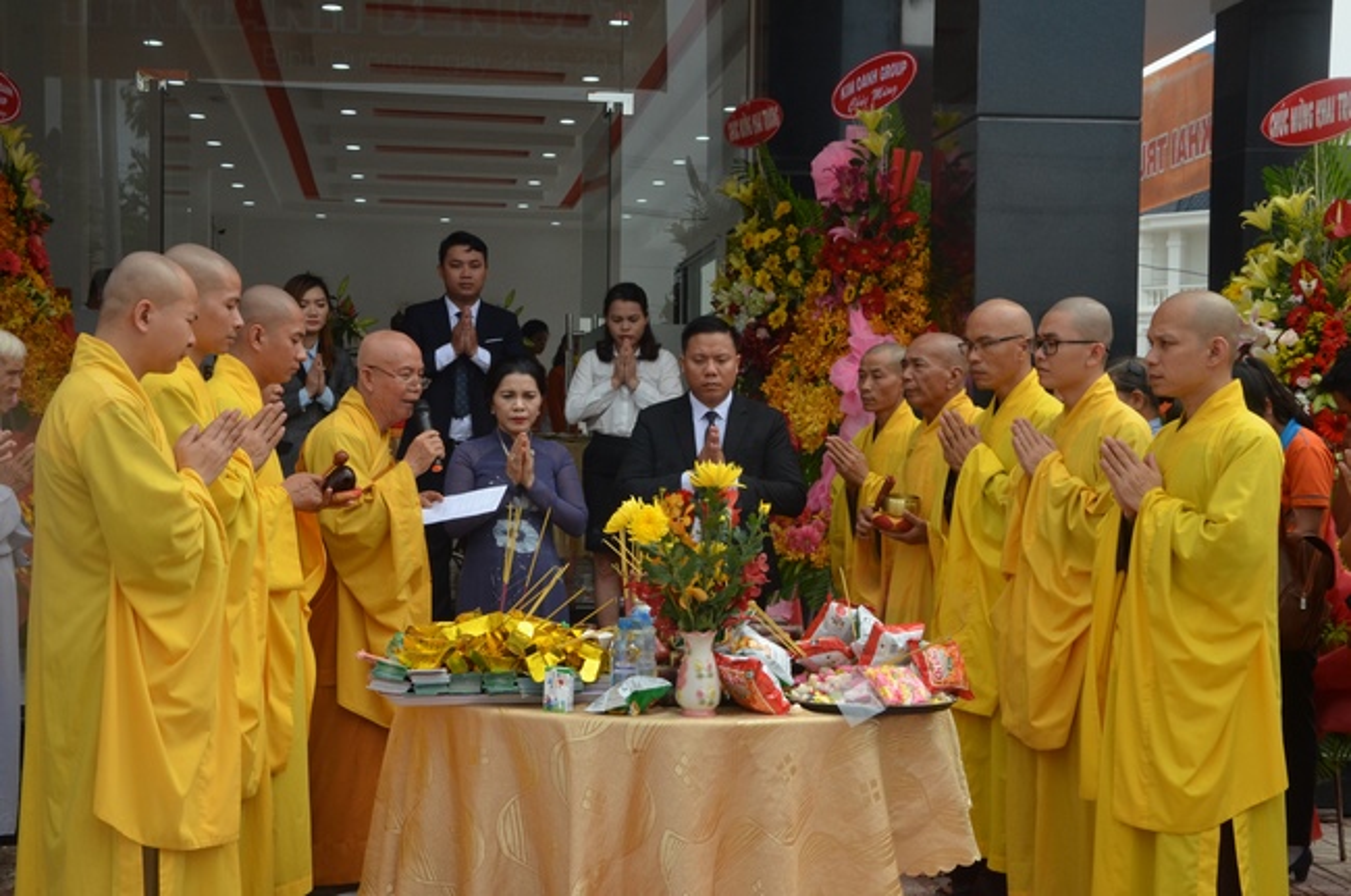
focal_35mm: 52
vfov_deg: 25.7
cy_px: 448
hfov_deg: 37.9
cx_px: 676
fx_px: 1967
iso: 1000
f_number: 14
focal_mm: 35
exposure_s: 1/800
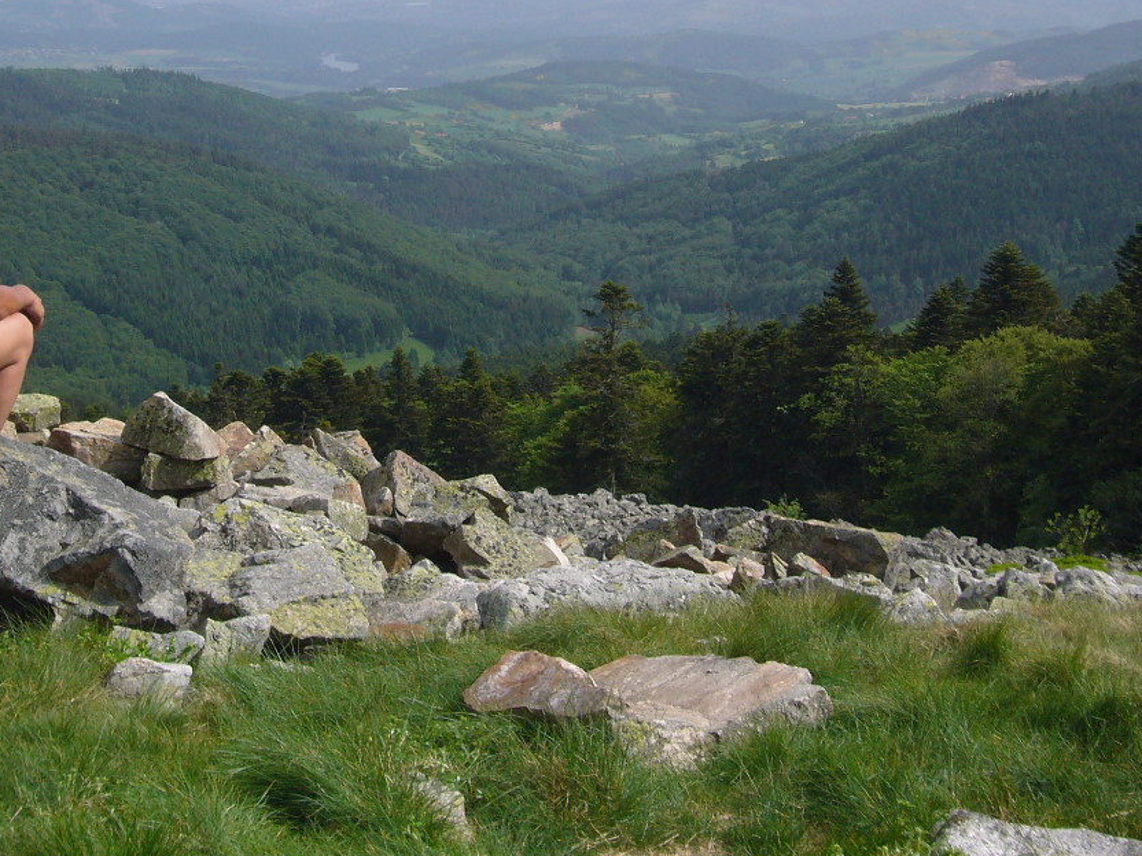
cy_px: 196
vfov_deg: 22.7
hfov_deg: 30.2
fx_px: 2111
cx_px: 463
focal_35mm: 64
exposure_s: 1/320
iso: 80
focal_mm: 6.4
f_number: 6.3
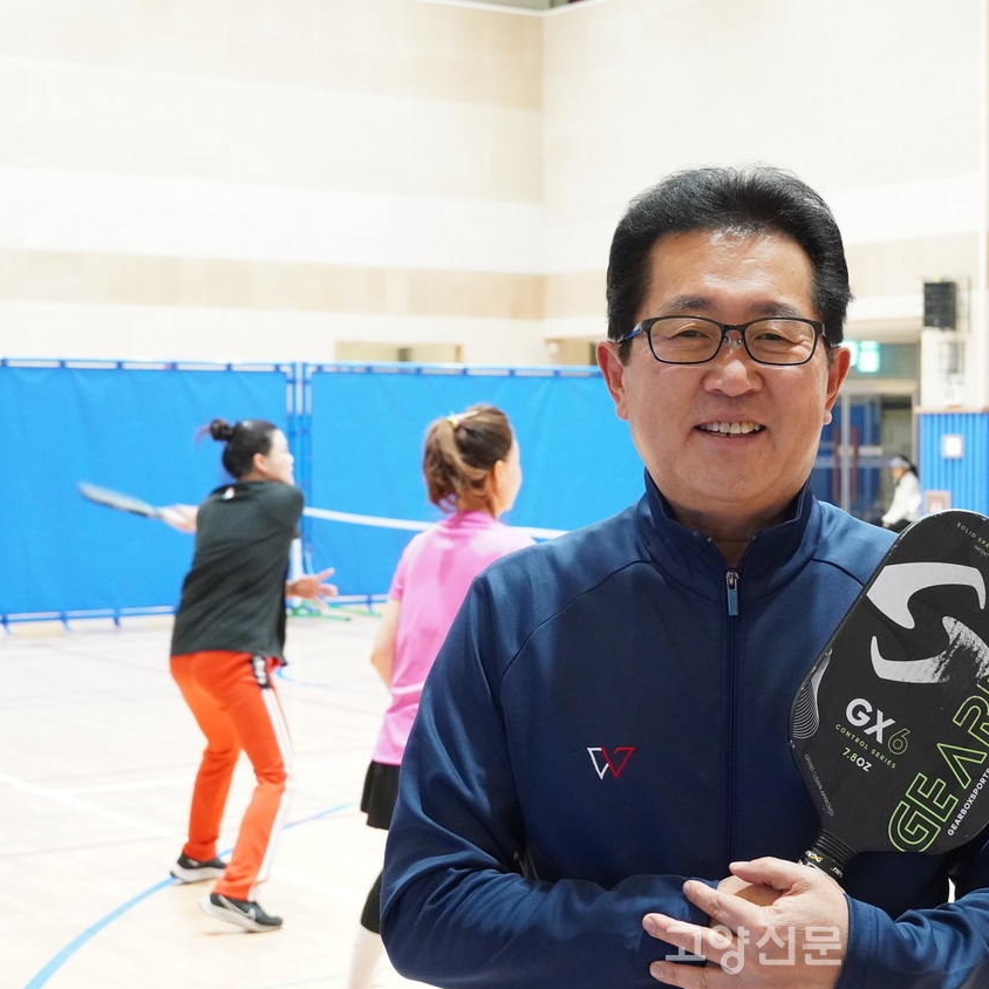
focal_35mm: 68
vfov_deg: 25.5
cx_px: 736
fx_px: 2187
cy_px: 493
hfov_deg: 25.2
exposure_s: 1/60
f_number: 6.3
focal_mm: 35
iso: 5000
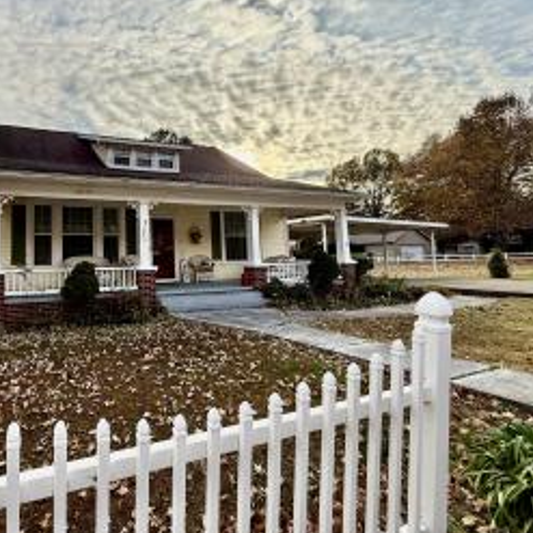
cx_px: 138
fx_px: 348
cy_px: 235
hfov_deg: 70.2
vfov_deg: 74.5
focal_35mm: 20
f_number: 2.2
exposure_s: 1/1901
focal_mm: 2.22
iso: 64
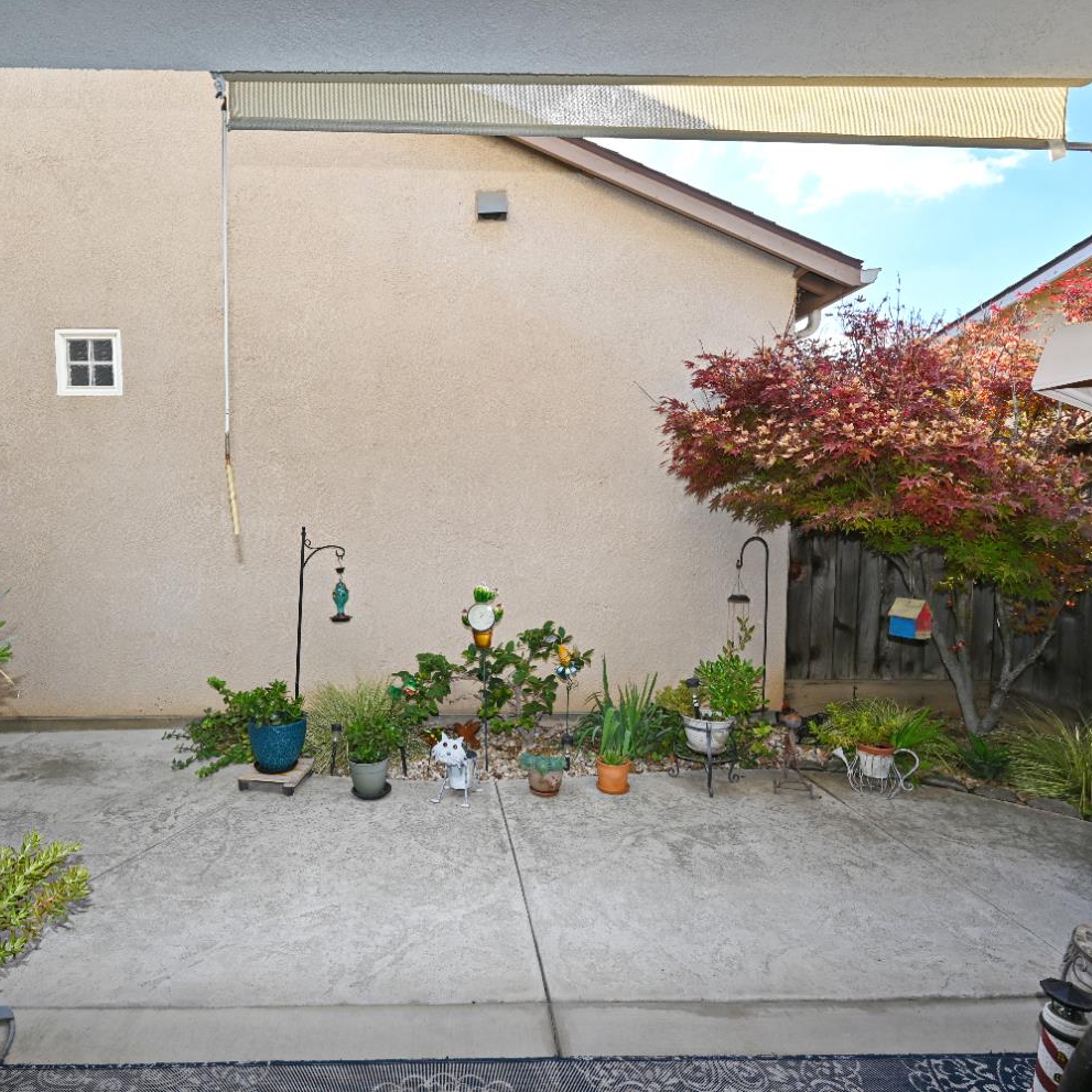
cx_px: 443
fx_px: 642
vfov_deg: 80.7
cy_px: 543
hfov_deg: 79.9
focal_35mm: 18
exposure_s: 1/160
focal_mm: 14
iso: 100
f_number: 7.1
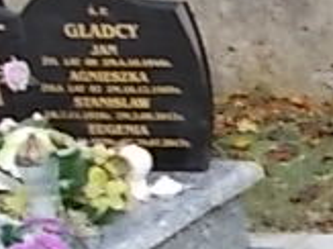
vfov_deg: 14.3
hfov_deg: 15.7
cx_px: 648
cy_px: 251
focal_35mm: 102
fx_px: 981
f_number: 3.2
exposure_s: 1/125
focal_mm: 4.6
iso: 80
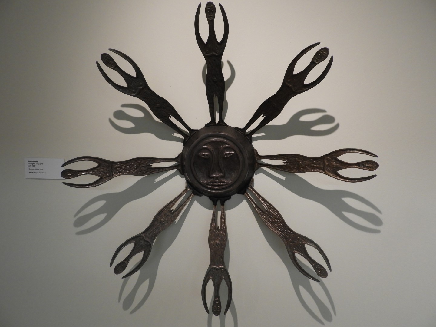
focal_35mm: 24
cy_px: 164
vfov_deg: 56.8
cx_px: 218
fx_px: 302
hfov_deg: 71.6
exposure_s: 1/30
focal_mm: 4.3
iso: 360
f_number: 3.3
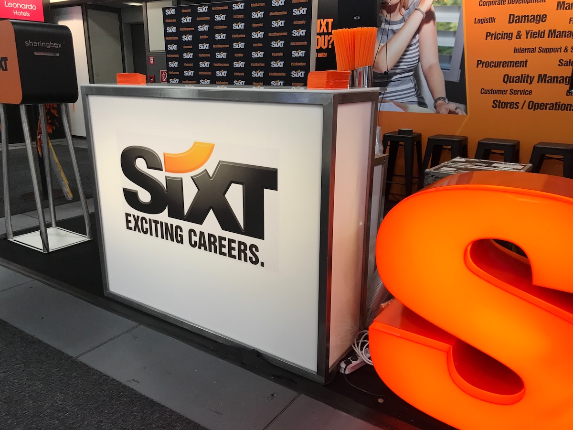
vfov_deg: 49.7
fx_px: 463
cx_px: 286
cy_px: 215
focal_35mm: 28
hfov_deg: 63.4
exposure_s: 1/33
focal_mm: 3.99
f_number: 1.8
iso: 25
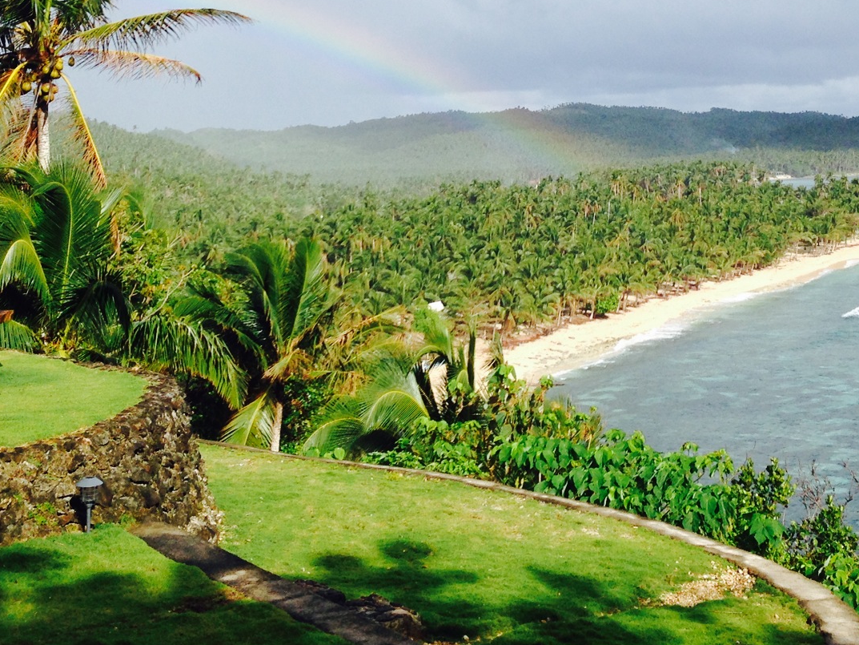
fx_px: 1564
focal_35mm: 63
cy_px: 58
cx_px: 444
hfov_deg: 30.7
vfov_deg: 22.7
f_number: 2.4
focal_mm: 4.12
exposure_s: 1/2169
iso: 50
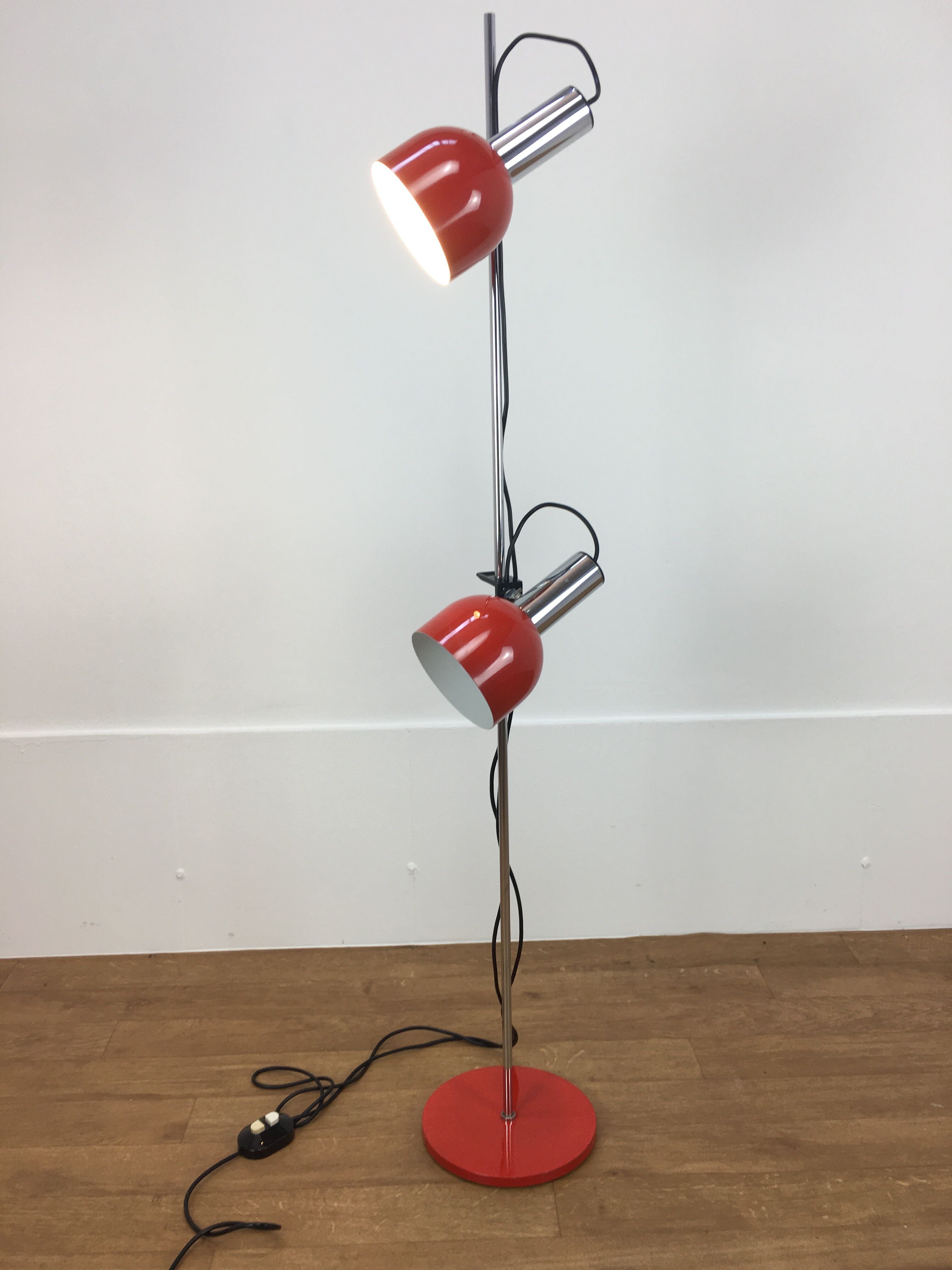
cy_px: 635
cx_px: 476
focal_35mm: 29
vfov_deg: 61.7
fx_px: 1063
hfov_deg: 48.2
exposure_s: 1/50
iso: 32
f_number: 2.2
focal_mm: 4.15
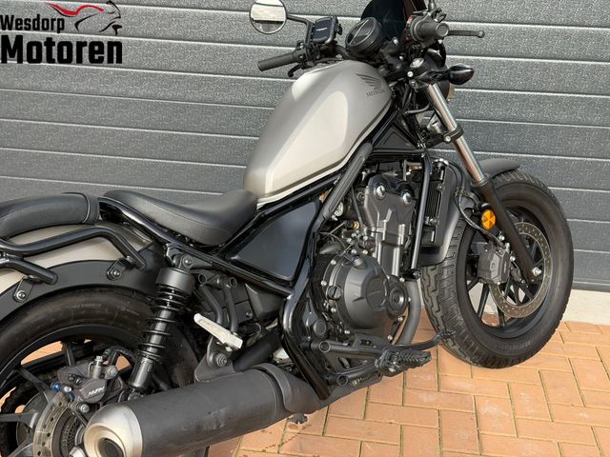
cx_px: 305
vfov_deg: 30.3
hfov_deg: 39.7
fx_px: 846
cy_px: 228
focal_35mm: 48
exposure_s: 1/1242
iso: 80
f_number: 1.78
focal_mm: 6.76
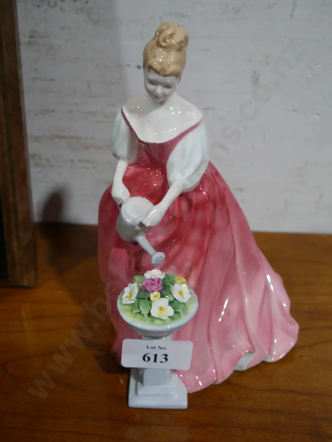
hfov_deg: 29.1
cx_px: 166
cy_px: 221
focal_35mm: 50
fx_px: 639
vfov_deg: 38.2
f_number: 5.3
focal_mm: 25
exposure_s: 1/60
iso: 500
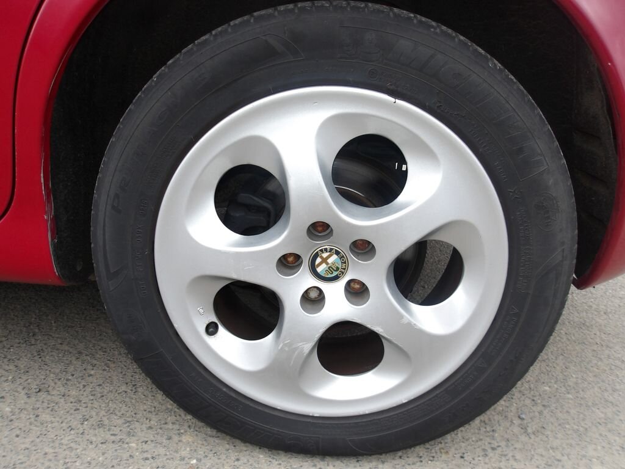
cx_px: 312
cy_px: 234
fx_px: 487
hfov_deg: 65.3
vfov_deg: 51.4
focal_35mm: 27
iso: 100
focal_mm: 4.9
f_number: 3
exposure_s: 1/243
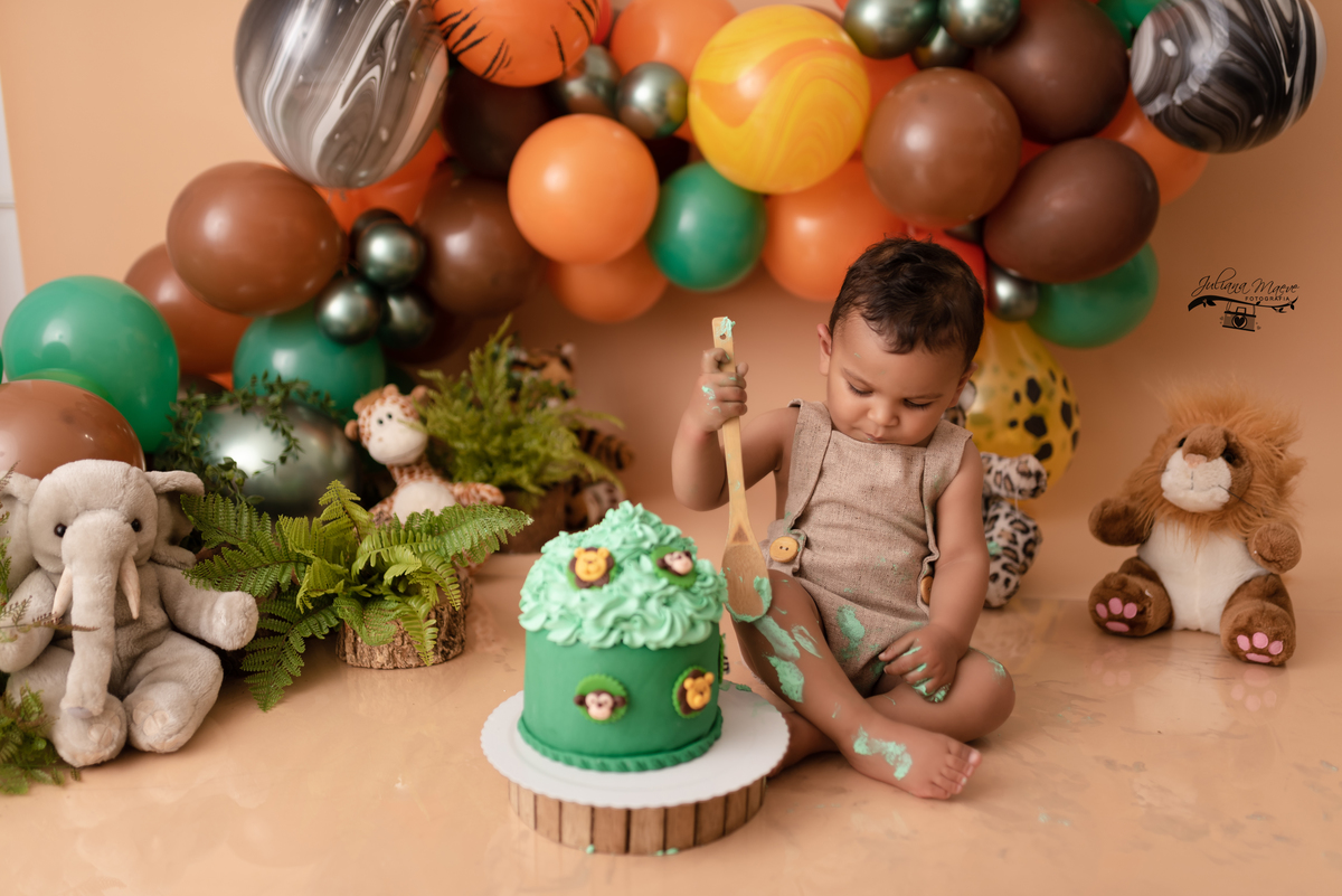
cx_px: 671
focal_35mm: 35
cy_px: 448
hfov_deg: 54.4
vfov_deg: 37.9
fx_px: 1305
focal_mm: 35
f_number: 1.6
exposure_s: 1/125
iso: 100
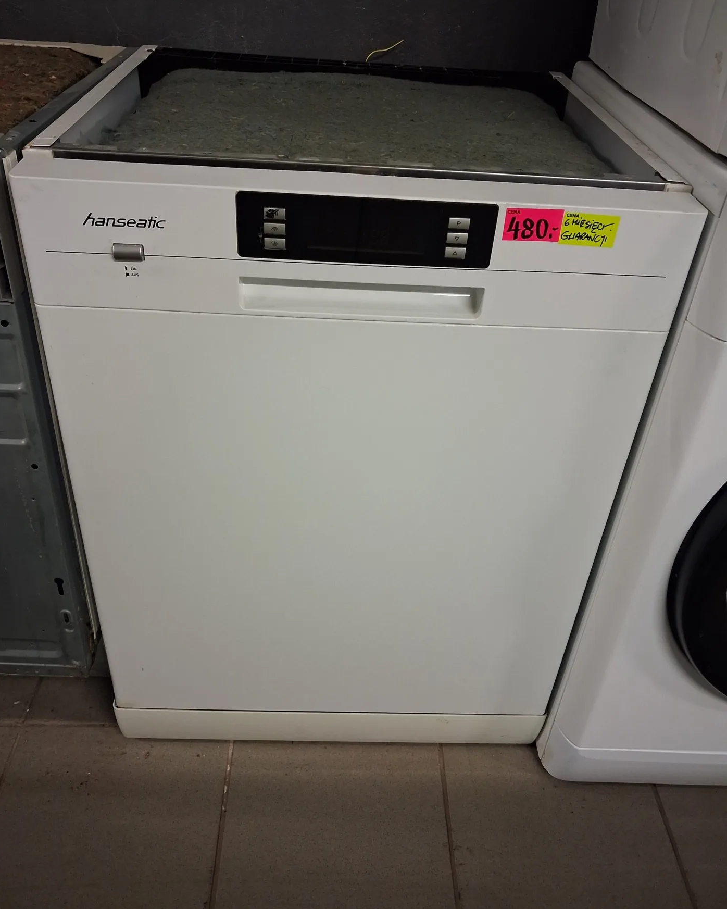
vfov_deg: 60.4
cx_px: 361
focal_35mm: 29
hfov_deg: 50.0
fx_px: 780
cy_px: 460
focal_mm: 4
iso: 500
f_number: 1.8
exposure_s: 1/50
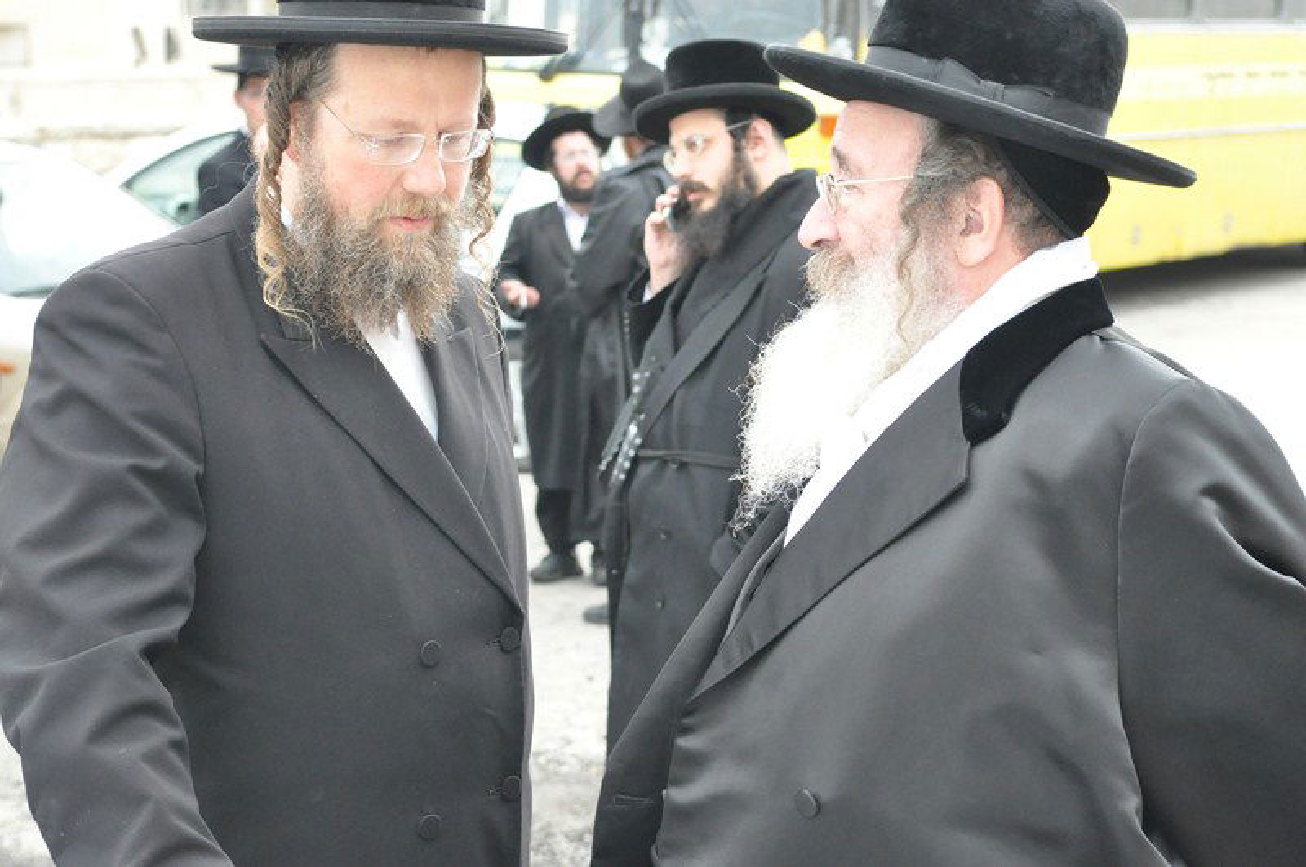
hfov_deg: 24.7
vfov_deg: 16.5
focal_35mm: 82
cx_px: 653
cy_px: 434
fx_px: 2989
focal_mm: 55
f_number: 6.3
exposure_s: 1/160
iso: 2000
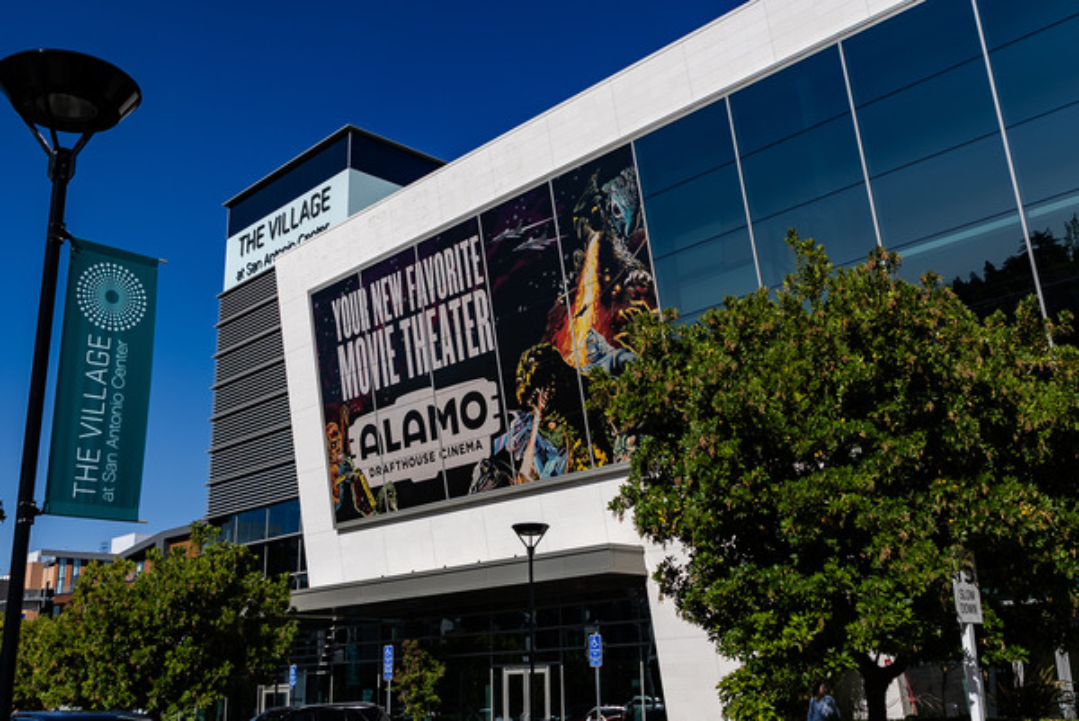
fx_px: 1080
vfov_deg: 36.9
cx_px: 540
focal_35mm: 36
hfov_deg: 53.1
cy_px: 360
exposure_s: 1/800
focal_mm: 24
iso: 80
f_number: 5
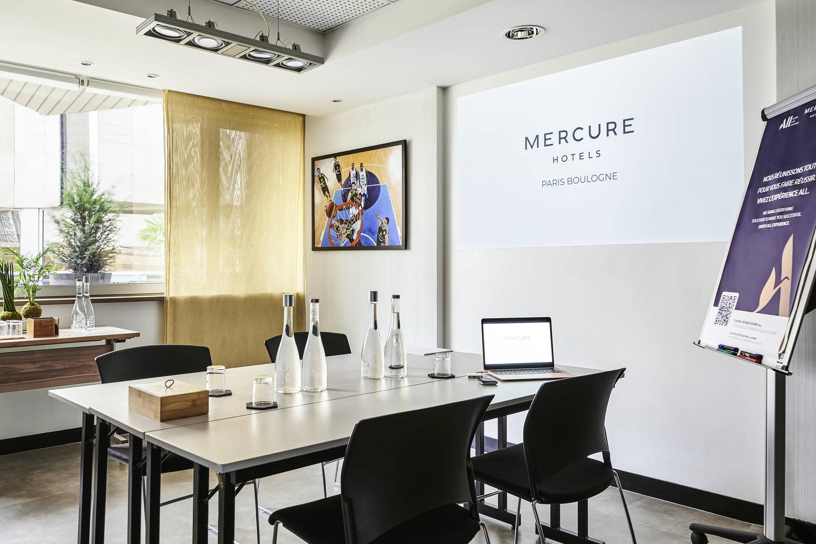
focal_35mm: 28
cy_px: 273
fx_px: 635
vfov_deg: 46.4
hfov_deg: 65.4
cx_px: 381
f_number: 9
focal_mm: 26
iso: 100
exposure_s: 10
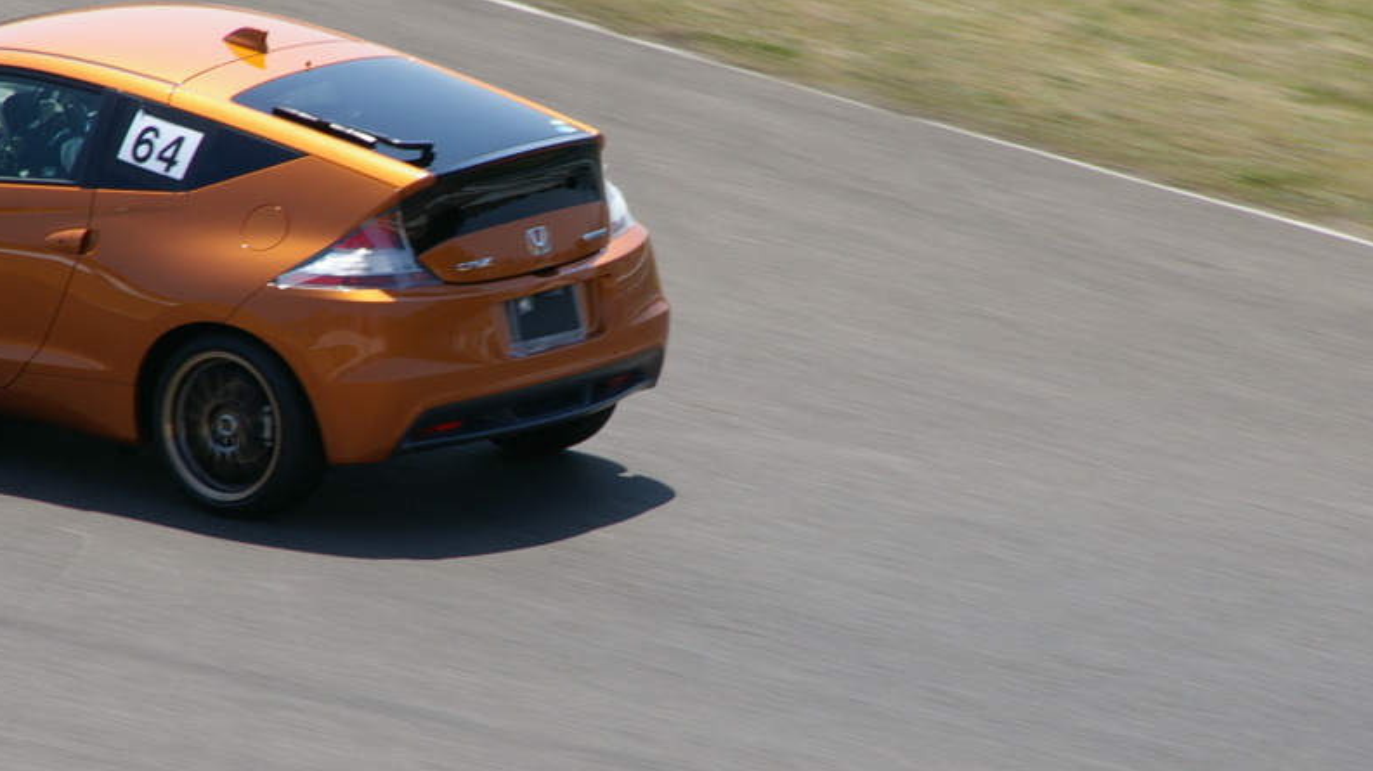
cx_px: 544
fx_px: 16269
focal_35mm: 447
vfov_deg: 2.7
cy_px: 312
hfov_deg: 4.8
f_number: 13
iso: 200
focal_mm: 220
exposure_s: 1/125
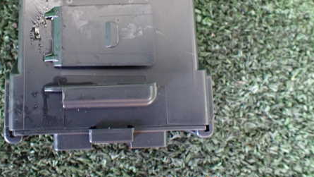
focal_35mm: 44
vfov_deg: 26.6
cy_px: 35
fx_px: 366
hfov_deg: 45.8
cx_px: 111
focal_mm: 5.4
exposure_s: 1/40
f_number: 2.3
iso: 800
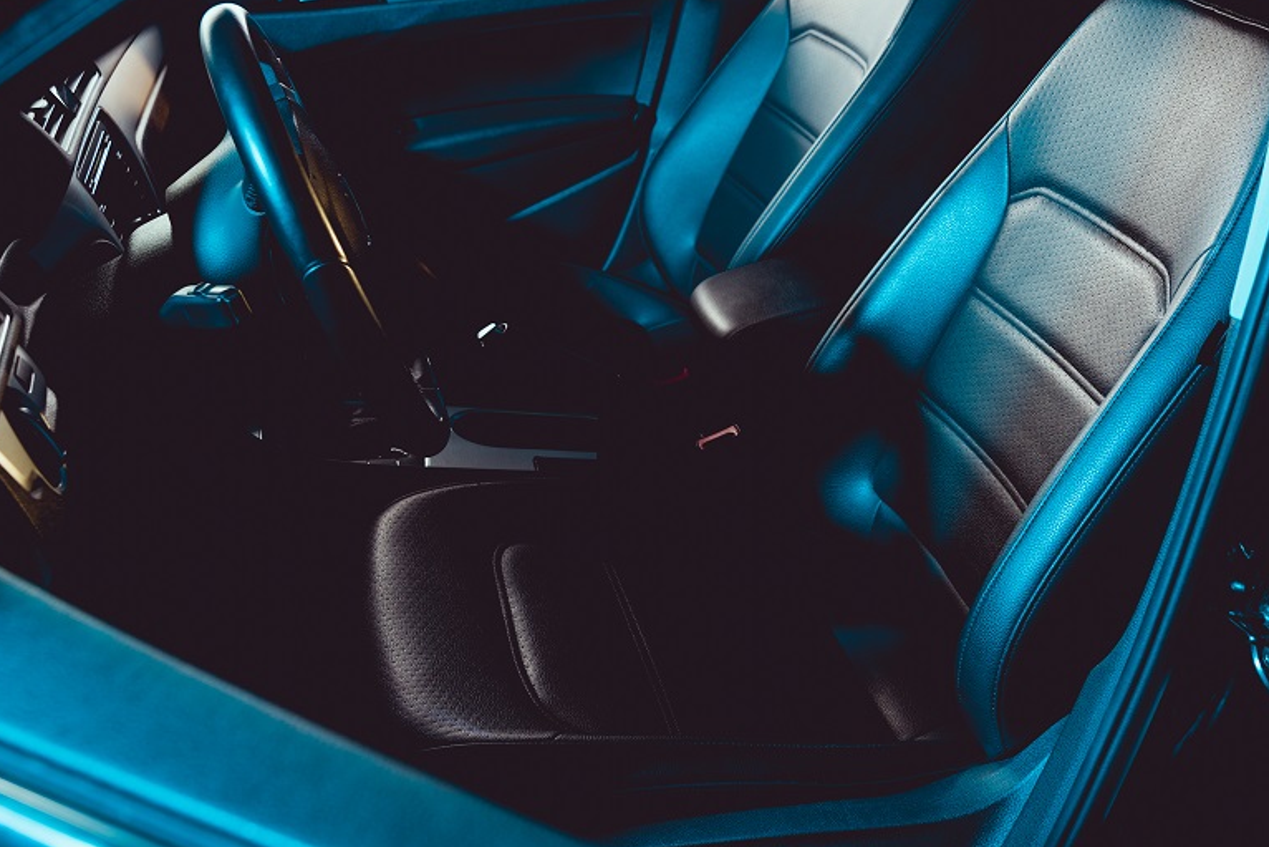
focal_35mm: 47
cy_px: 369
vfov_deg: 28.6
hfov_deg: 41.9
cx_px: 699
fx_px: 1657
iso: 100
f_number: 5.6
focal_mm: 36
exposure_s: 1/160
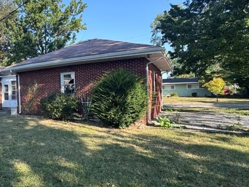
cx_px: 42
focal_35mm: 28
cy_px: 93
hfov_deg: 57.5
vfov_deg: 49.8
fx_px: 201
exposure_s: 1/403
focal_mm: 2.22
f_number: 2.2
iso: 40
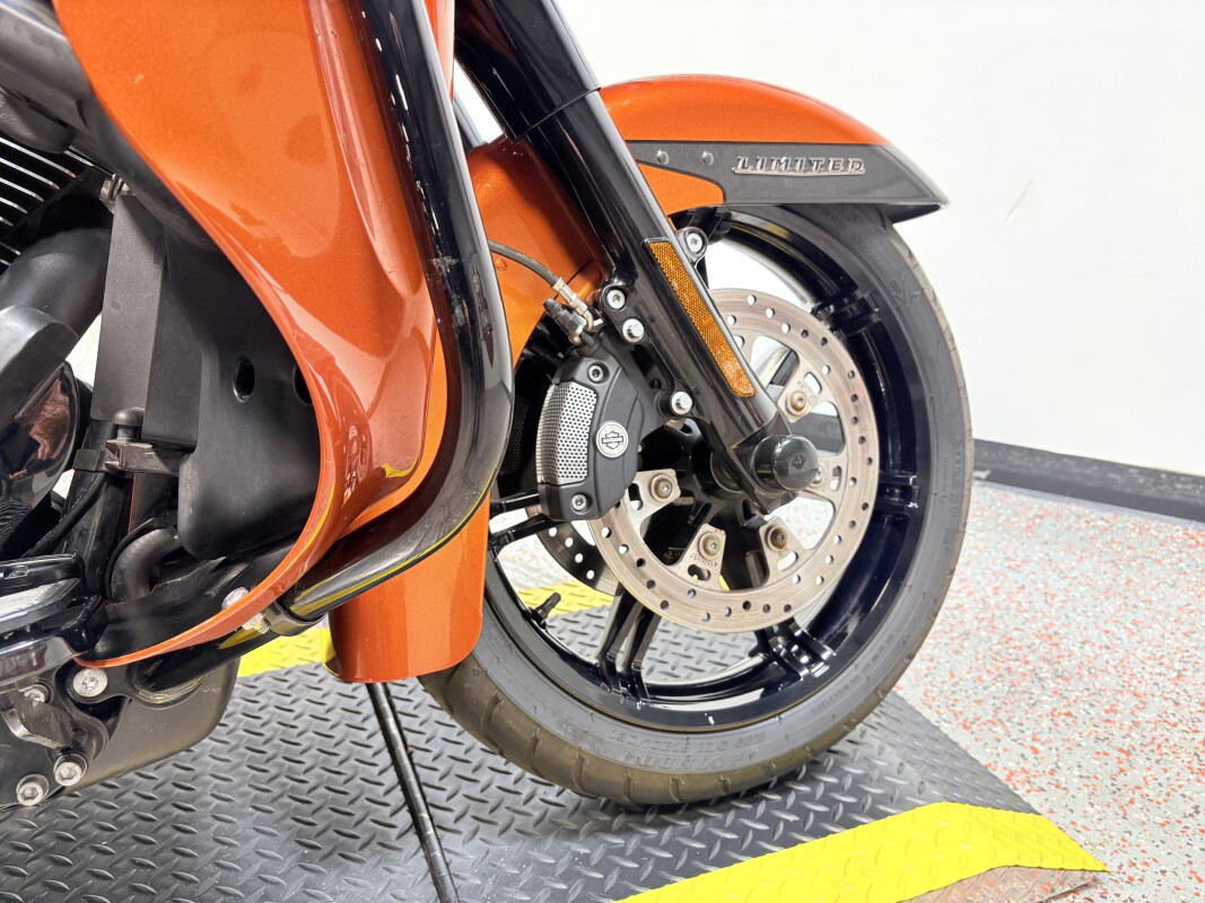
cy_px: 452
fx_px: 905
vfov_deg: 53.1
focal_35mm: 26
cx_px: 602
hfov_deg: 67.3
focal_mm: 5.96
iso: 80
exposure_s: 1/60
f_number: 1.6
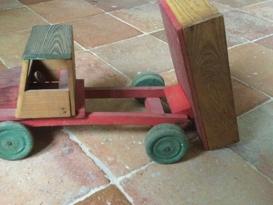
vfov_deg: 35.9
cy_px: 98
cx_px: 115
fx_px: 315
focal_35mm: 40
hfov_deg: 46.6
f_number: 2.4
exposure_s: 1/17
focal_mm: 3.3
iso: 640
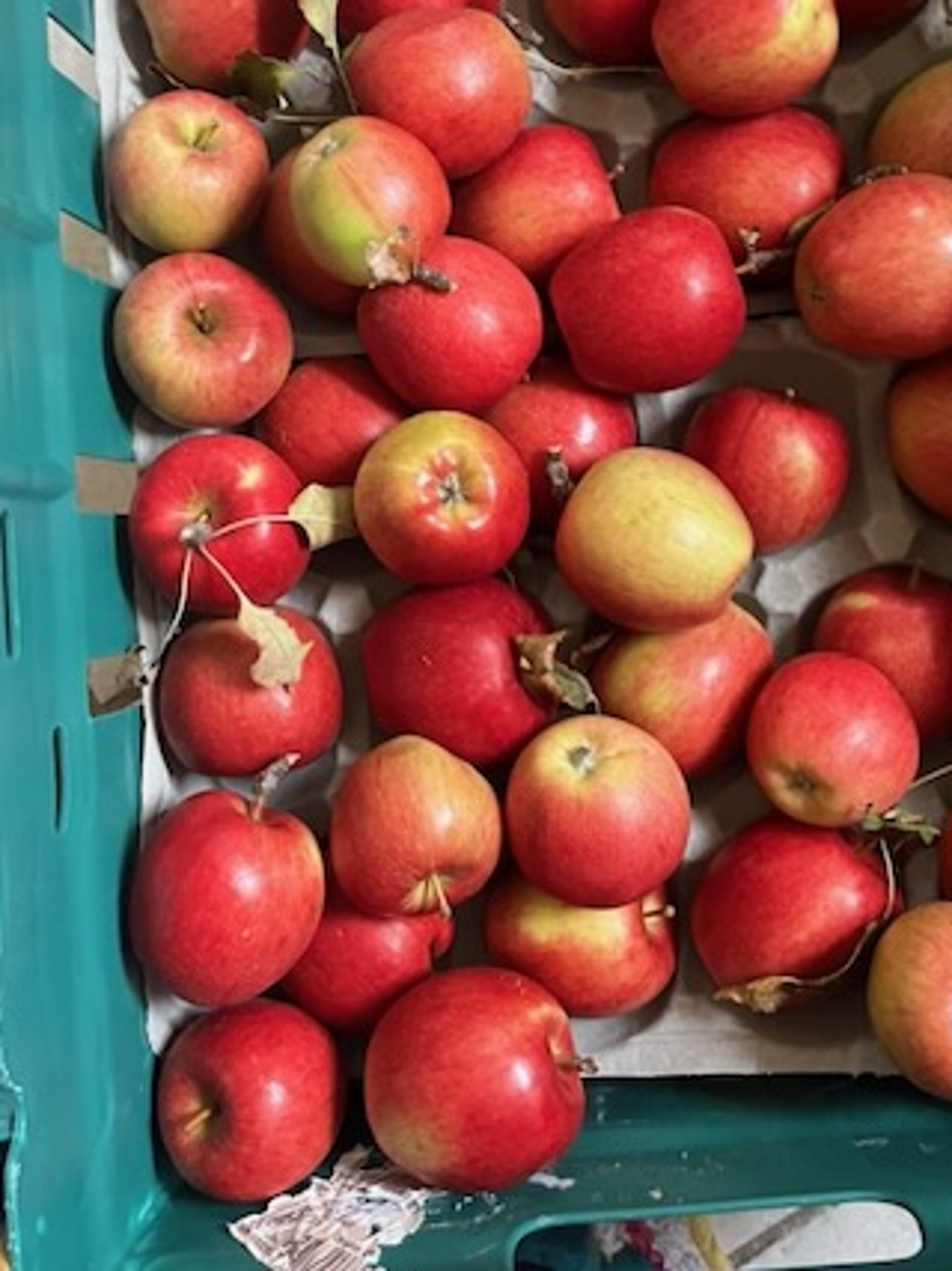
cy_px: 429
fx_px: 1431
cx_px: 521
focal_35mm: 39
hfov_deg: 36.8
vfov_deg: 47.1
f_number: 1.6
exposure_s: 1/60
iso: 500
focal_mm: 5.1
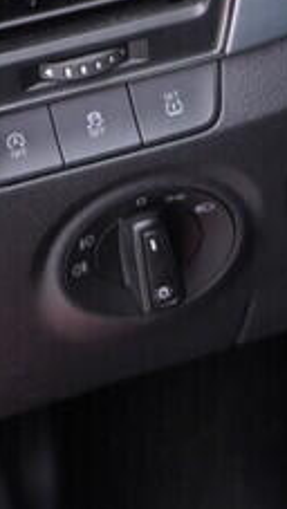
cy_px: -111
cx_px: 890
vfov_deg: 12.3
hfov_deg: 6.5
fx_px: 2296
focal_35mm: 170
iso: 200
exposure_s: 1/40
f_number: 2.8
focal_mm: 24
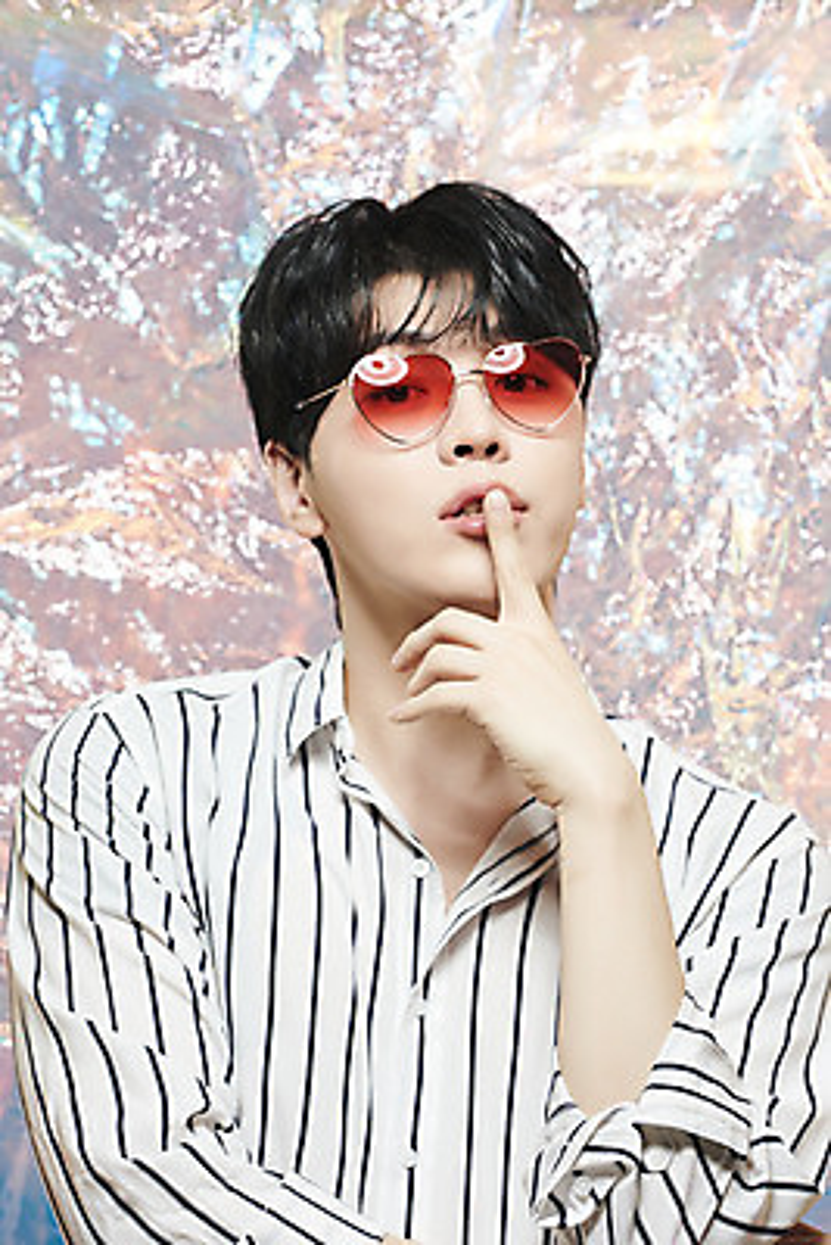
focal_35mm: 120
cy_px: 622
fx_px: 4151
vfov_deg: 17.1
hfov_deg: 11.4
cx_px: 416
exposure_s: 1/125
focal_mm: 120
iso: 64
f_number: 5.6
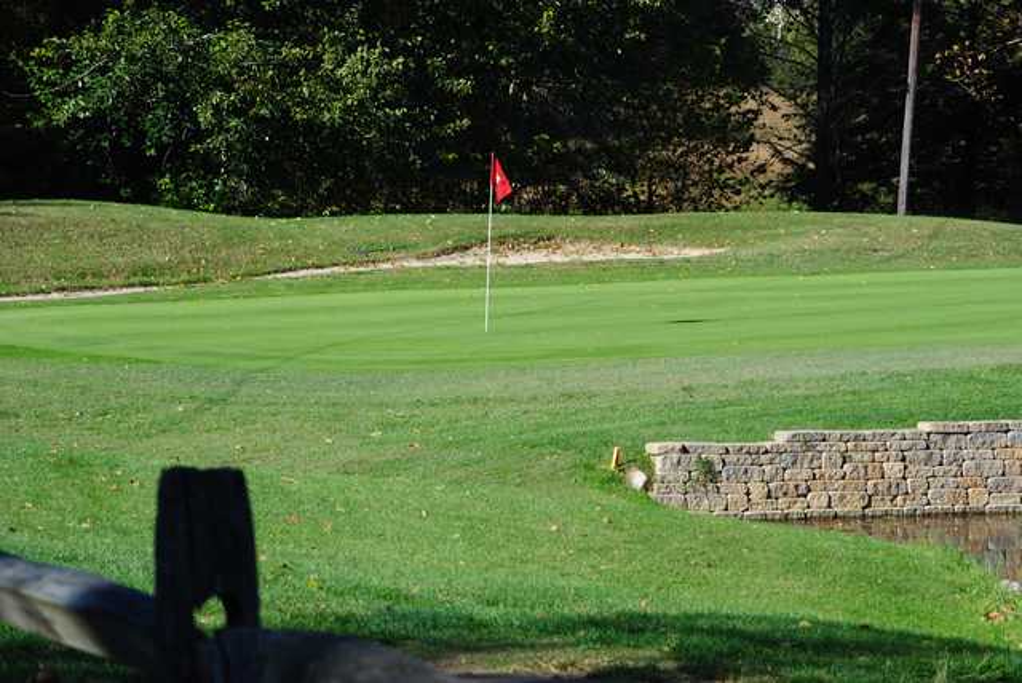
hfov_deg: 13.0
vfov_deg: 8.7
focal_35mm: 158
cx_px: 511
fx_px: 4475
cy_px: 342
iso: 200
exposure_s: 1/250
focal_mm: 105
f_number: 10
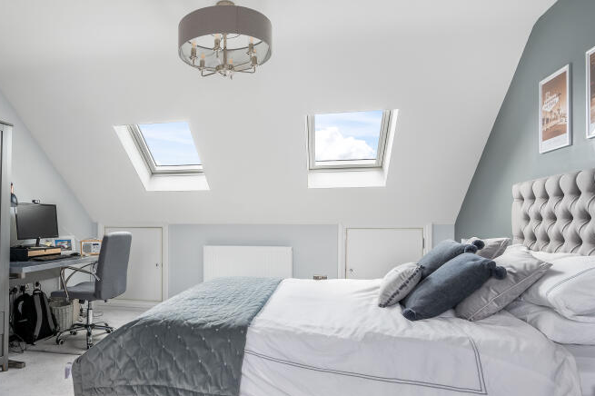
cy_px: 223
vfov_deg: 51.1
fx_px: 413
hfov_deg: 70.5
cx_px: 227
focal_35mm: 25
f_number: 9
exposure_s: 1/4
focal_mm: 16
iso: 400
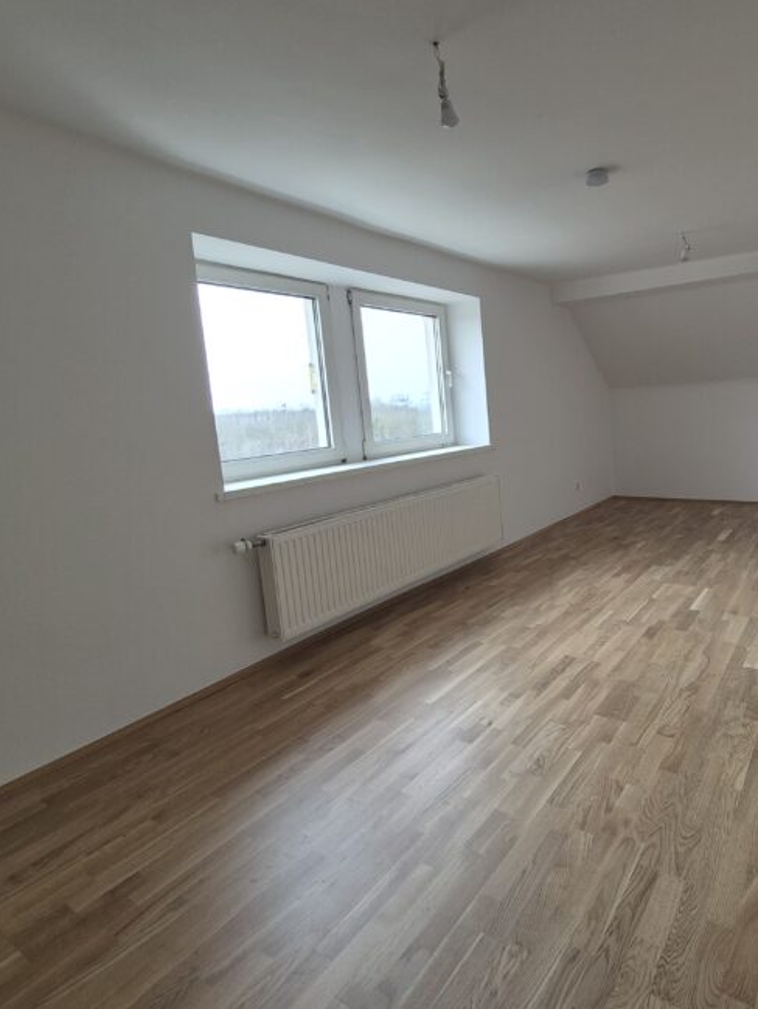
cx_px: 489
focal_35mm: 18
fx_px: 525
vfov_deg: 87.7
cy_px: 490
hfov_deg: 70.1
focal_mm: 2.2
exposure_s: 1/100
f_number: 2.2
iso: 80
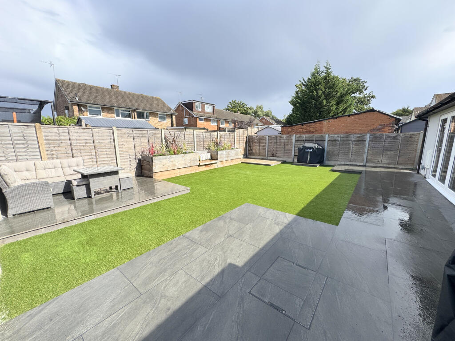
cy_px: 170
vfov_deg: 85.7
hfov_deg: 102.1
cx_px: 228
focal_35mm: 14
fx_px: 184
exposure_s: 1/1126
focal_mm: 2.22
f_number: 2.2
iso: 50
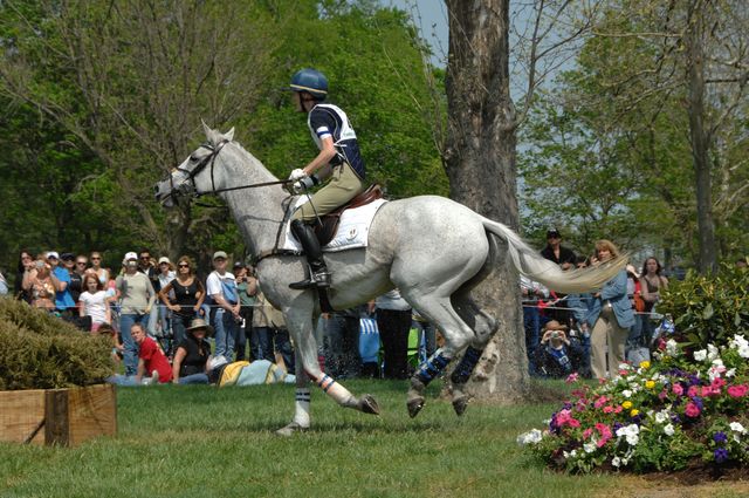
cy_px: 249
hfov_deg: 18.2
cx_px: 374
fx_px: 2338
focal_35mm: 112
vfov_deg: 12.1
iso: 500
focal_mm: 75
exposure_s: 1/1000
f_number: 9
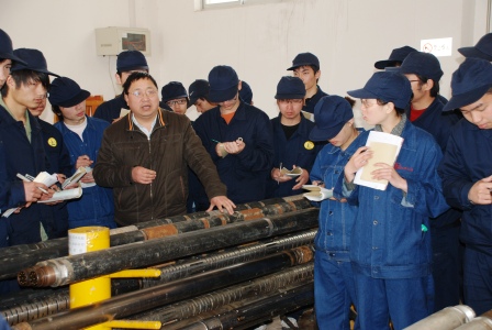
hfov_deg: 37.8
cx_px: 246
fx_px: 718
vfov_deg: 25.8
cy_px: 165
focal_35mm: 52
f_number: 4.5
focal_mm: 35
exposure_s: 1/60
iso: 220
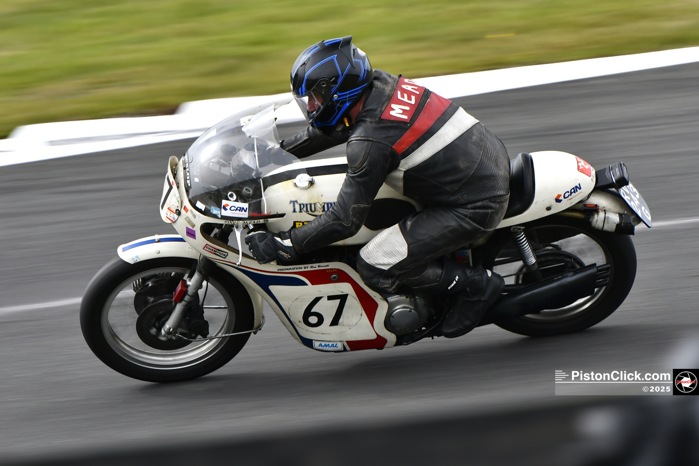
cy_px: 233
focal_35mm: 405
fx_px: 7862
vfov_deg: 3.4
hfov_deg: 5.1
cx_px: 350
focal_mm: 270
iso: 220
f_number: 5.6
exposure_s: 1/250
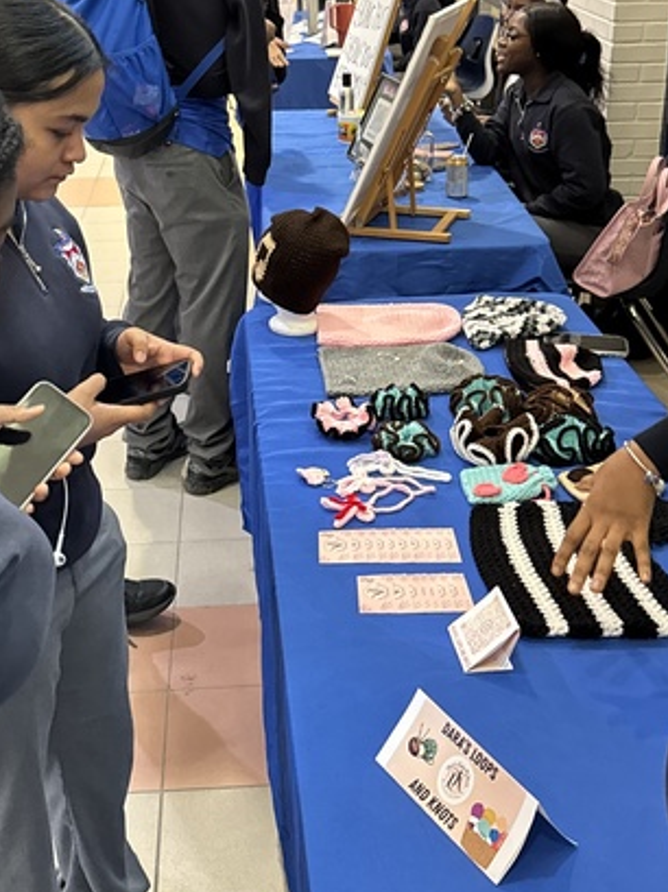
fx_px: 1211
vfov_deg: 39.7
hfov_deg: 30.8
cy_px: 262
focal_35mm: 47
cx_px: 284
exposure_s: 1/60
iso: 640
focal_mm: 6.76
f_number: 1.78
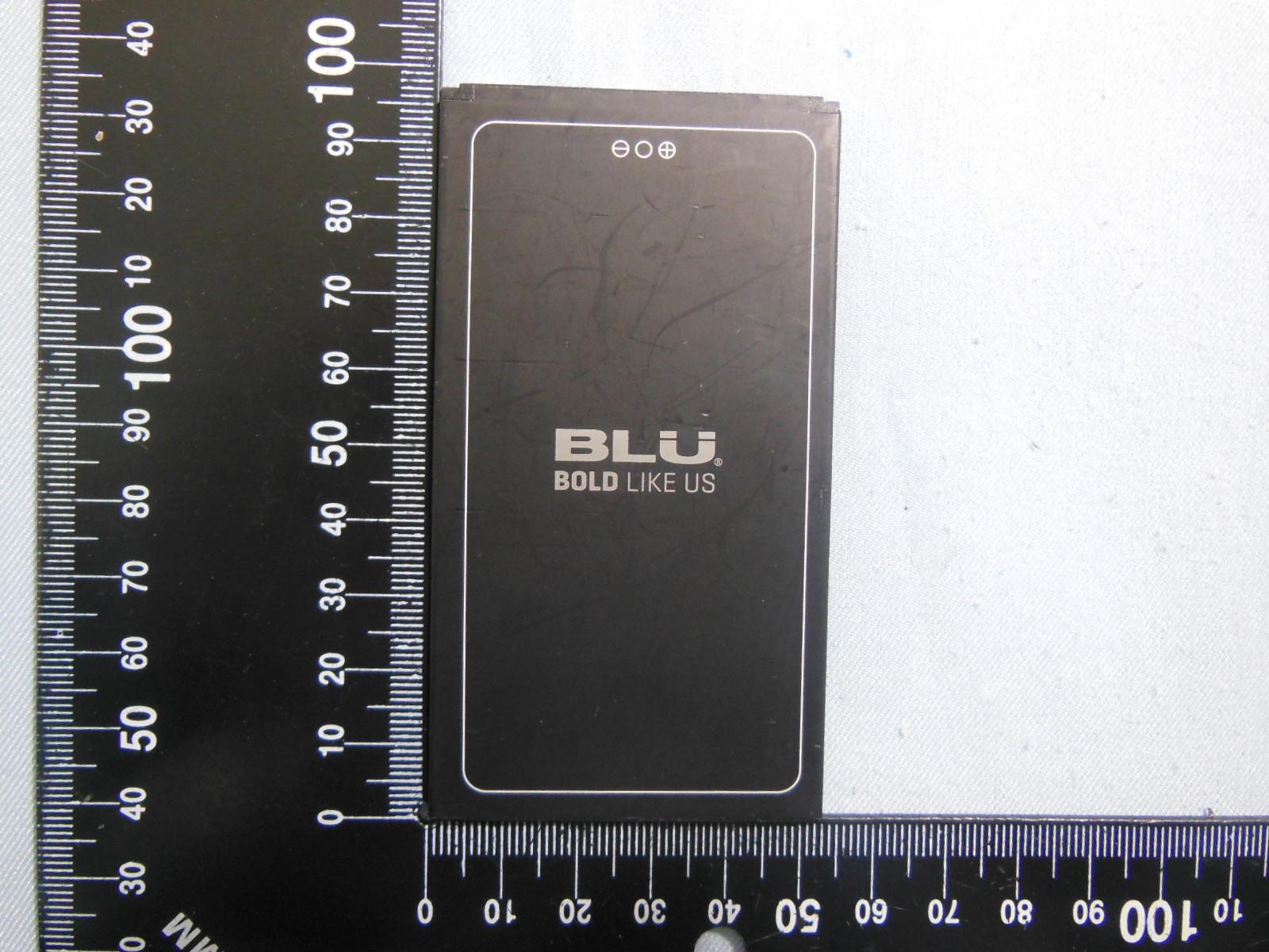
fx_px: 916
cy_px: 476
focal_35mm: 25
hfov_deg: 69.4
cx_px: 634
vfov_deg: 54.9
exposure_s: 1/10
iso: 400
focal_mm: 4.5
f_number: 3.5
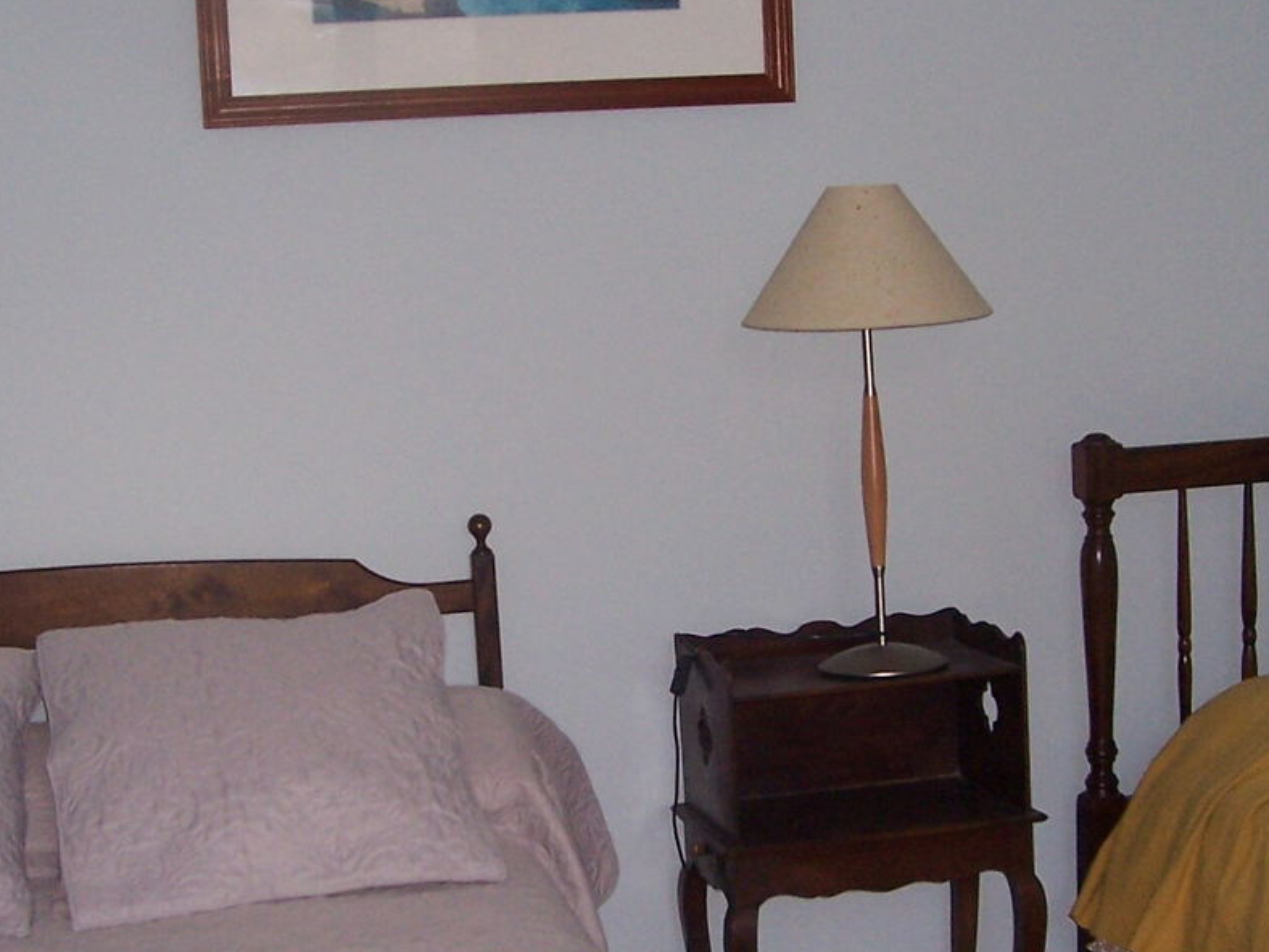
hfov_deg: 28.1
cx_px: 556
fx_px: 2529
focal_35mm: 69
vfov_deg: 21.3
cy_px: 569
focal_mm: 5.6
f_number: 2.7
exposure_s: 1/60
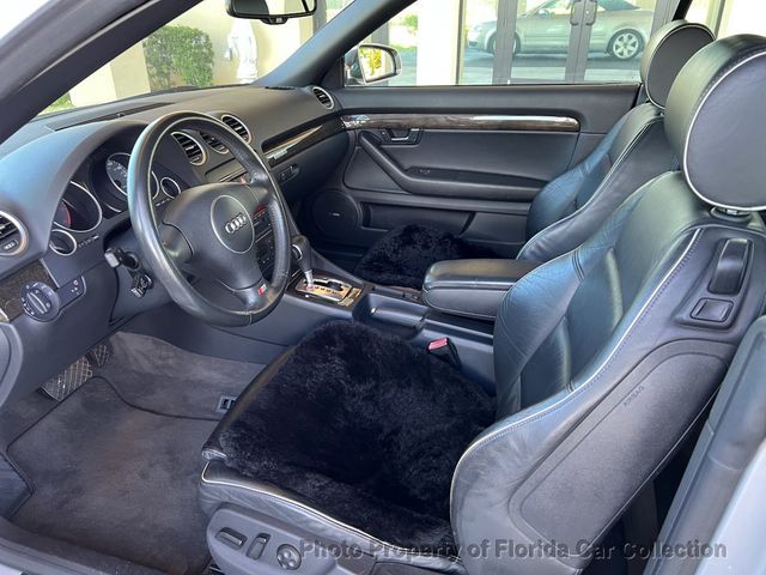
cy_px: 288
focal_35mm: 26
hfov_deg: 67.3
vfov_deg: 53.1
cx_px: 383
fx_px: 575
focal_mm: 5.7
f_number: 1.5
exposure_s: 1/60
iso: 160
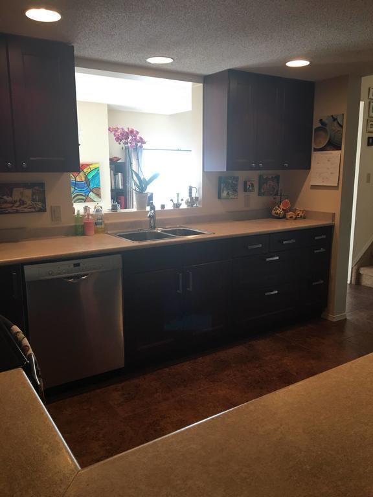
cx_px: 186
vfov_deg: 61.7
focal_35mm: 29
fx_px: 417
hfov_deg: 48.2
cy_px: 248
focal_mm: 4.15
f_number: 2.2
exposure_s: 1/30
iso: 40
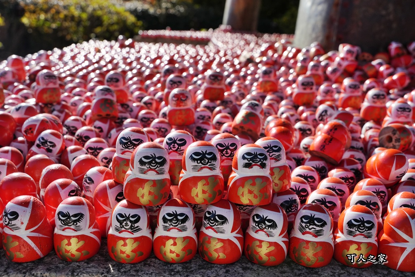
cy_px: 138
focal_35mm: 35
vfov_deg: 37.5
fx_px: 408
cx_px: 208
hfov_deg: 53.9
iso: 1000
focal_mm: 35.4
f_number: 8
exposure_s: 1/2000
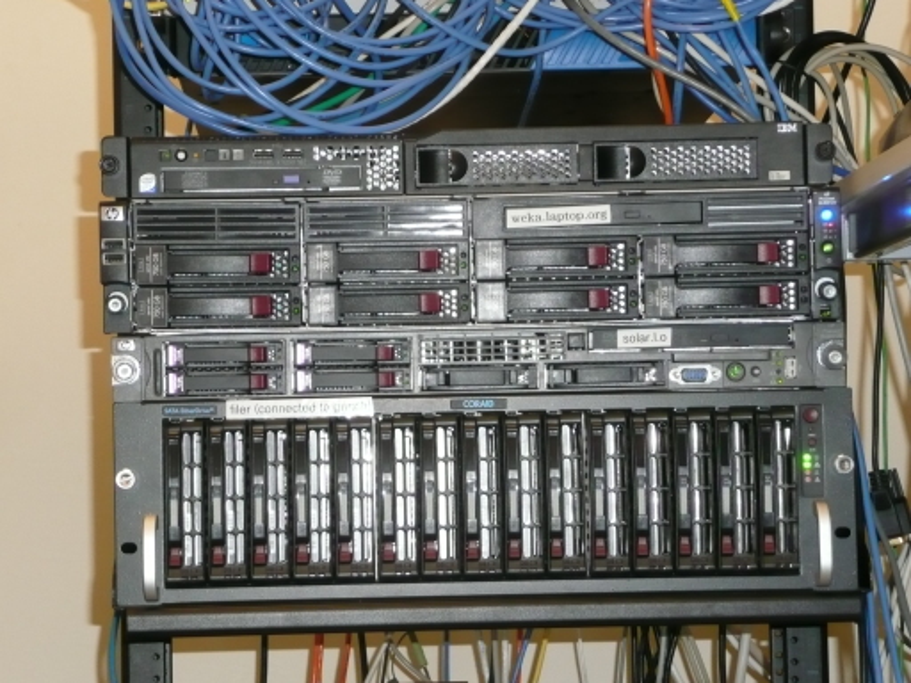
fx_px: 2711
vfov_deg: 14.4
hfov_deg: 19.1
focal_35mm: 103
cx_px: 456
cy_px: 342
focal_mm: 16.9
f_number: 4.7
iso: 320
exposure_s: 1/30
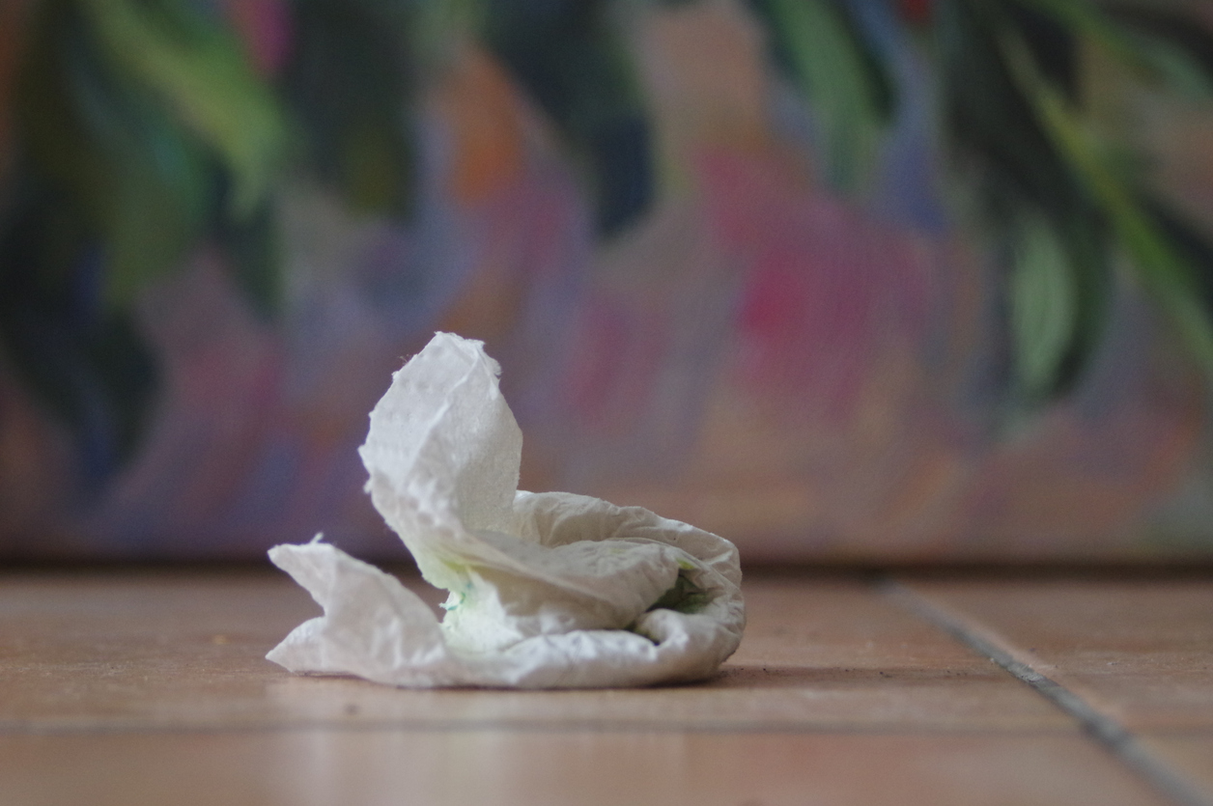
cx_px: 606
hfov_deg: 18.8
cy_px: 403
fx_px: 3669
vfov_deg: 12.5
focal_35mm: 109
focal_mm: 73
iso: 1600
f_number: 5.6
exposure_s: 1/125
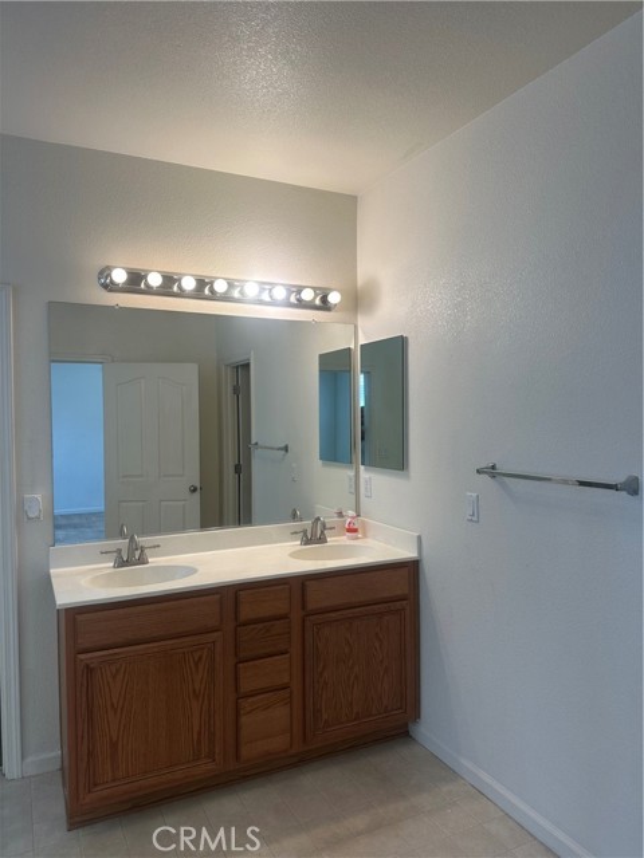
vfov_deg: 71.6
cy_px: 429
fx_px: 595
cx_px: 322
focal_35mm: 24
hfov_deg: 56.8
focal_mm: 6.86
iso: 64
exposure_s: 1/120
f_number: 1.78
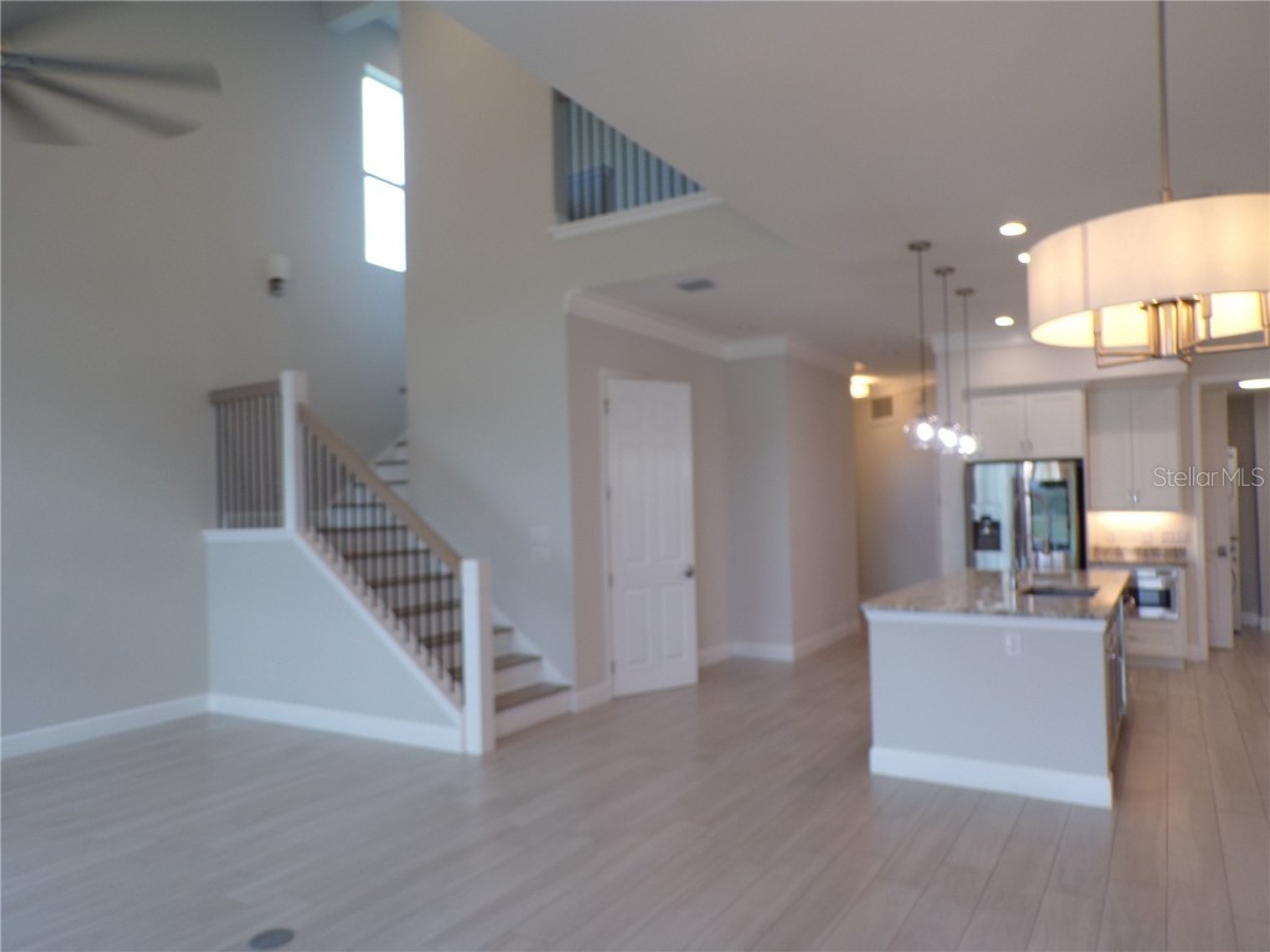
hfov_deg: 71.6
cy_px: 476
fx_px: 881
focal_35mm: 24
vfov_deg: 56.8
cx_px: 635
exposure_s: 1/38
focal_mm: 4.3
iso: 80
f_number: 3
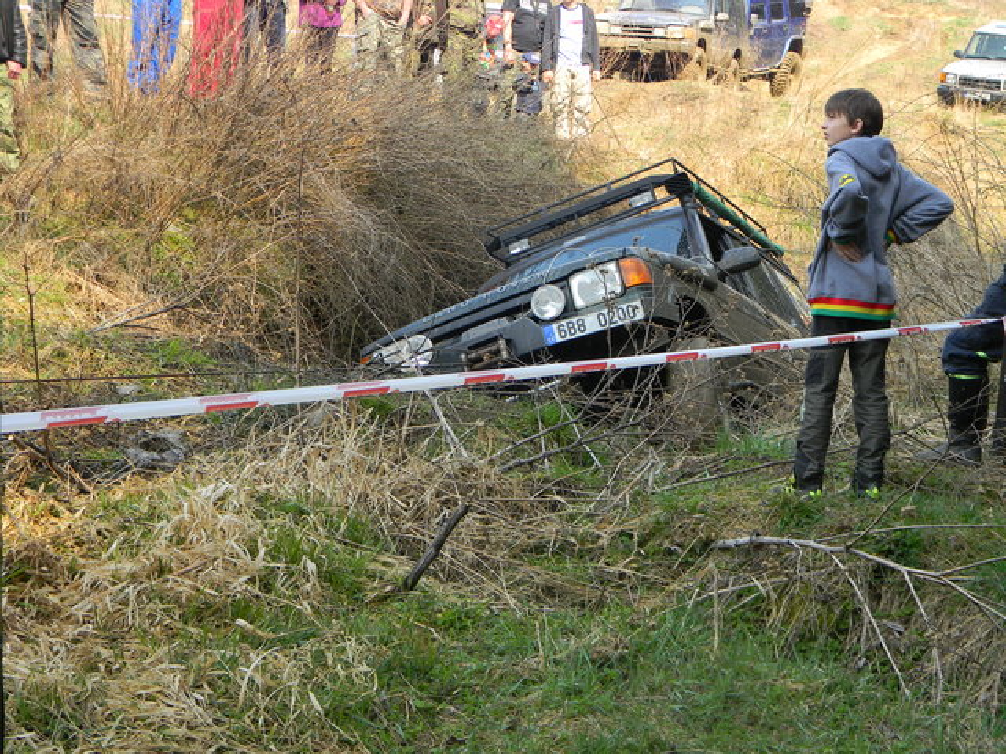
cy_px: 377
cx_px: 503
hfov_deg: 29.0
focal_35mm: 67
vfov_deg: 21.9
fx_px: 1947
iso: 80
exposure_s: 1/135
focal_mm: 12.2
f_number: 4.3
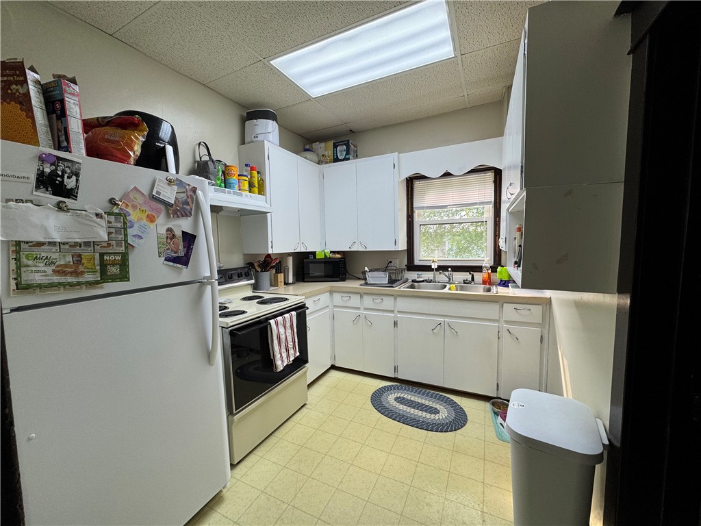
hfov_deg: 102.1
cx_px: 350
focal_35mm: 14
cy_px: 263
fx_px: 284
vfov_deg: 85.7
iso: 64
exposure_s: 1/120
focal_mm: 2.22
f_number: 2.2
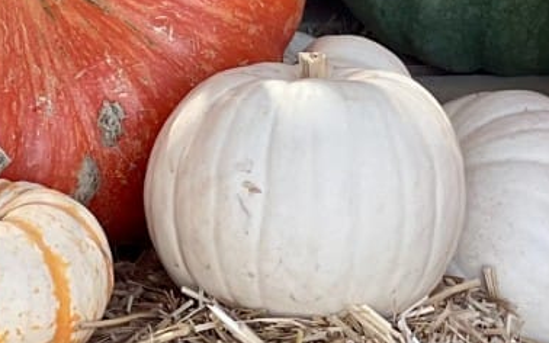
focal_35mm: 324
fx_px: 4846
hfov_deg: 6.5
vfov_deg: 4.0
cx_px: 582
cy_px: -291
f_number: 2.8
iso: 80
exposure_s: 1/121
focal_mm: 9
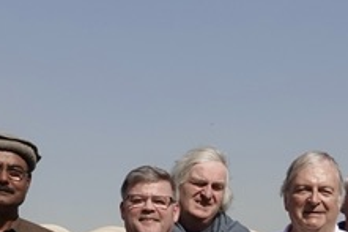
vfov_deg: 10.9
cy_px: 404
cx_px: 357
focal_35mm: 118
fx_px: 1140
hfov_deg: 16.9
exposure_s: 1/1000
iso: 100
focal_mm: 9
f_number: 4.5
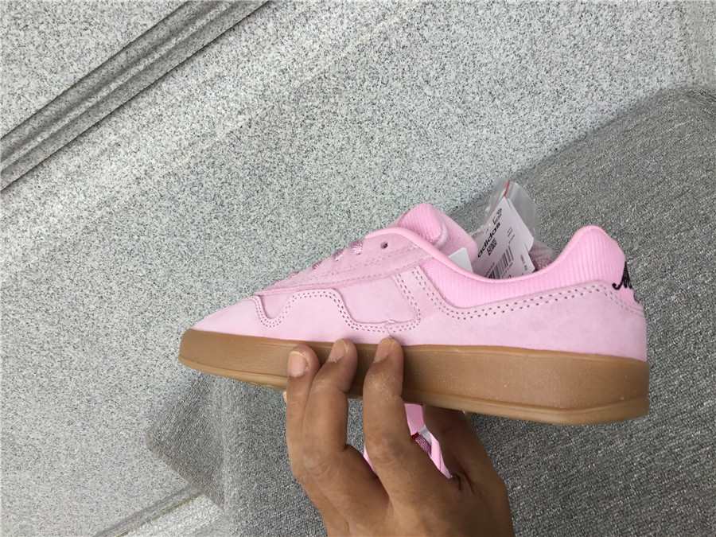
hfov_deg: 58.4
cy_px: 268
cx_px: 358
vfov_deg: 45.4
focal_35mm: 31
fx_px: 641
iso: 25
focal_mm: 3.3
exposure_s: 1/174
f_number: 2.4
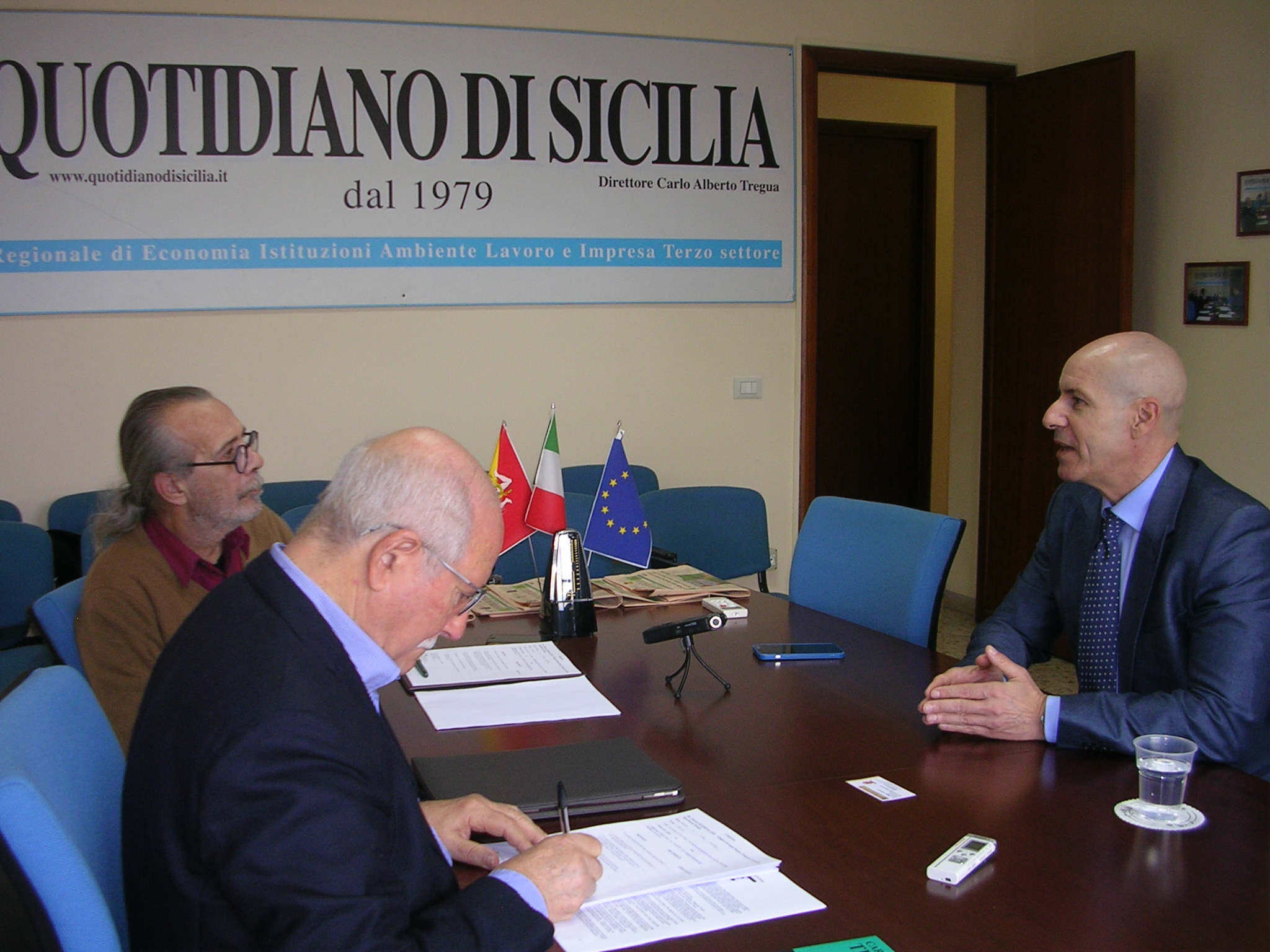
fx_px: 1394
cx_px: 635
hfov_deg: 49.0
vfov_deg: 37.7
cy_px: 476
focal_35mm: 38
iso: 50
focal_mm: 5.8
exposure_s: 1/30
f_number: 2.8
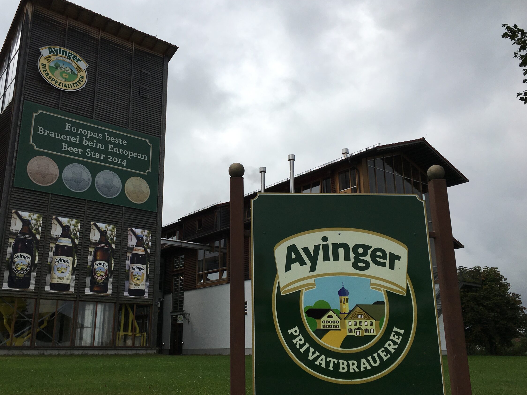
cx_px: 233
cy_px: 203
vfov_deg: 42.9
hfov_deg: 55.2
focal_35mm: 33
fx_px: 502
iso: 25
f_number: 2.2
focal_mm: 4.15
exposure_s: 1/2404
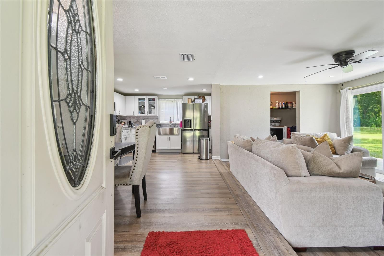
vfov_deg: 77.3
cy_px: 128
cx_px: 192
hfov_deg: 100.4
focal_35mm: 15
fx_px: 160
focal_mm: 10
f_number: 7.1
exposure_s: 1/3.33
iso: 100
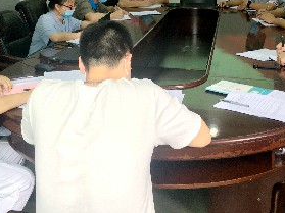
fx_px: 428
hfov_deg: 36.8
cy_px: 24
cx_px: 137
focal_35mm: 52
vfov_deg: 27.1
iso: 25
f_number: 2.2
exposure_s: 1/50
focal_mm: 4.15
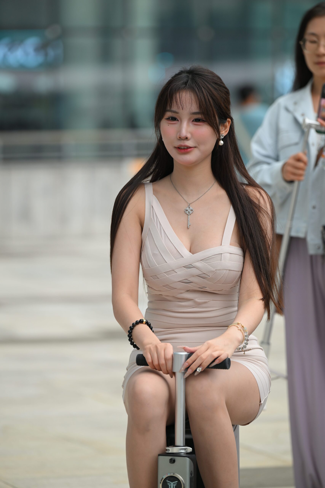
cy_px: 244
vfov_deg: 10.3
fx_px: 2708
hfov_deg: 6.9
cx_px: 162
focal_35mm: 200
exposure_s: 1/640
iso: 320
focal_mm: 200
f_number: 4
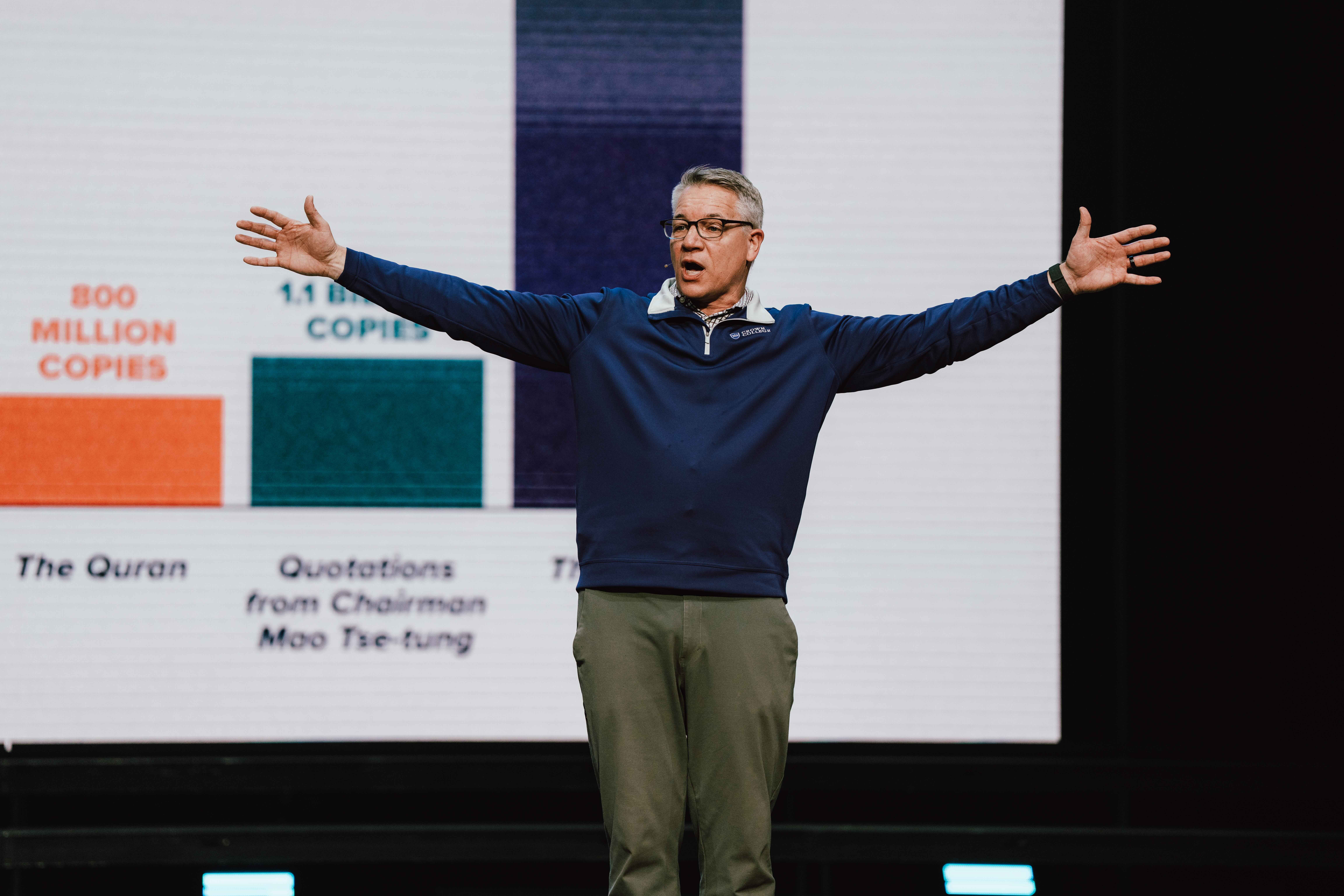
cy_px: 448
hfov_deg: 12.5
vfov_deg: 8.4
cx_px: 672
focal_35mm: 164
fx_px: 6122
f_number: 2.8
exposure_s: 1/400
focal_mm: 164
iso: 1000
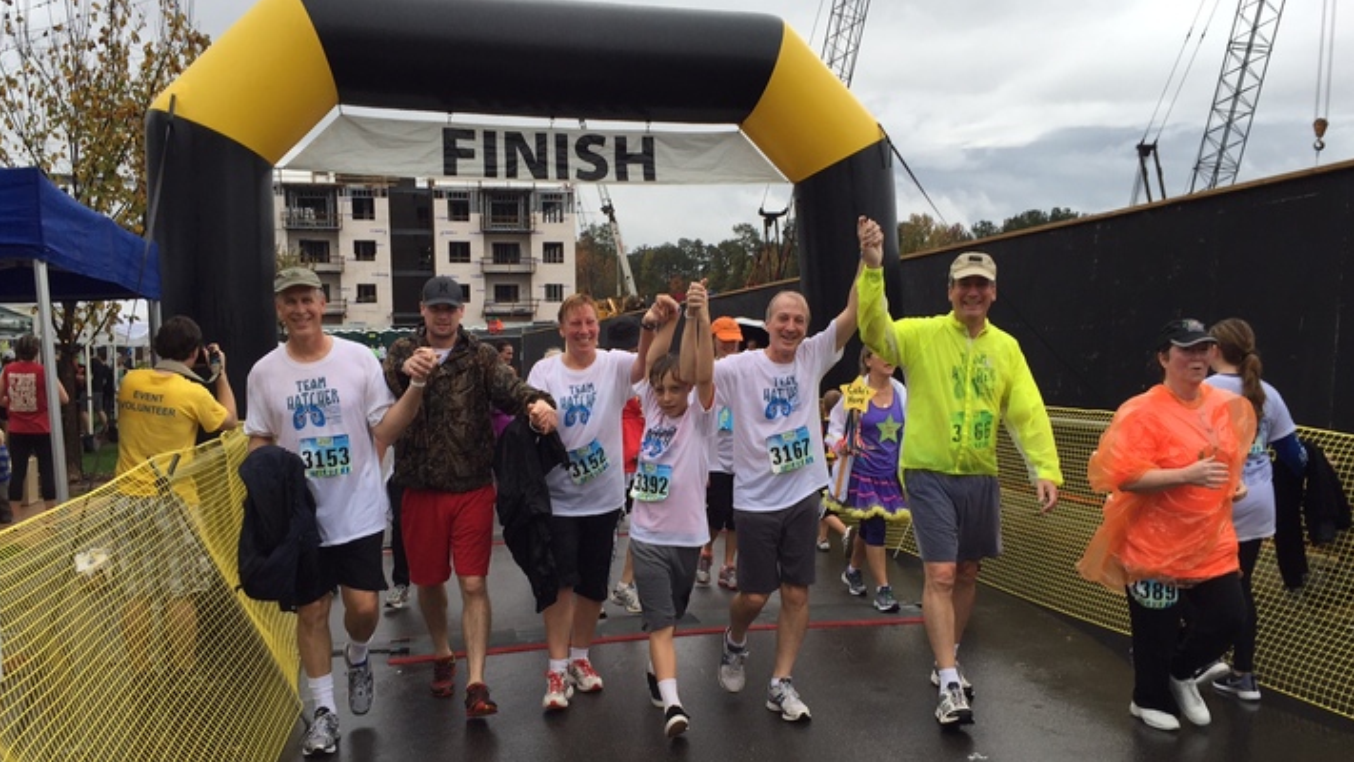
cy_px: 453
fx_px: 1149
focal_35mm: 32
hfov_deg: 61.0
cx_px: 672
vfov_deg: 36.6
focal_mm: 4.15
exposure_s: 1/608
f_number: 2.2
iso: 32
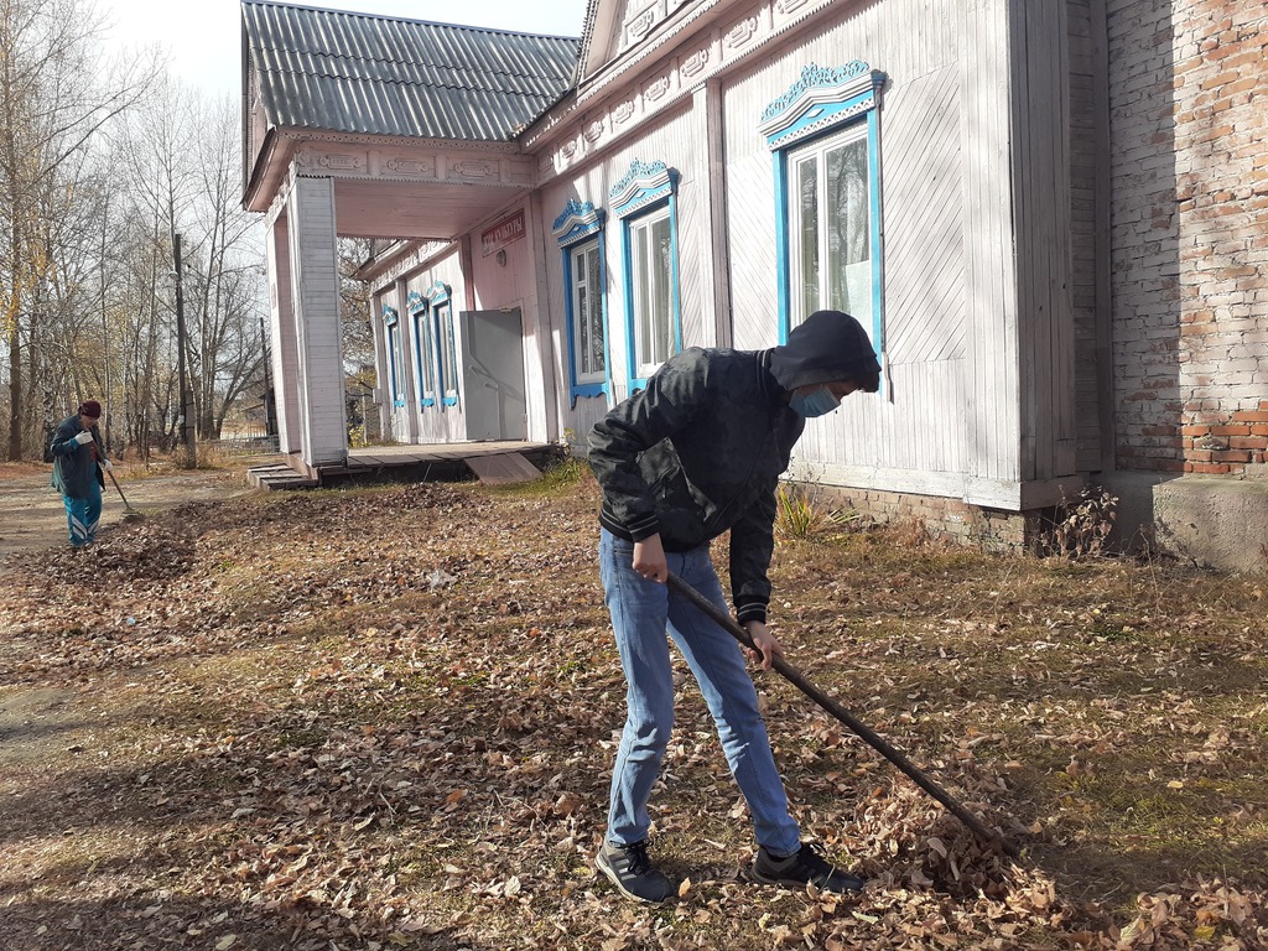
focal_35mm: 27
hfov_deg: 65.3
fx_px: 989
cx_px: 634
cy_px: 476
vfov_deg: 51.4
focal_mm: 3.6
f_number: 1.9
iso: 40
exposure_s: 1/861
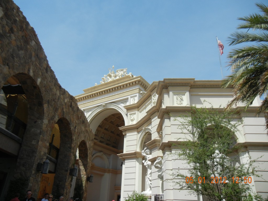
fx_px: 232
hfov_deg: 60.0
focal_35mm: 30
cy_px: 100
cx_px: 134
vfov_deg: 46.8
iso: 160
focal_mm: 5.4
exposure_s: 1/451
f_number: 7
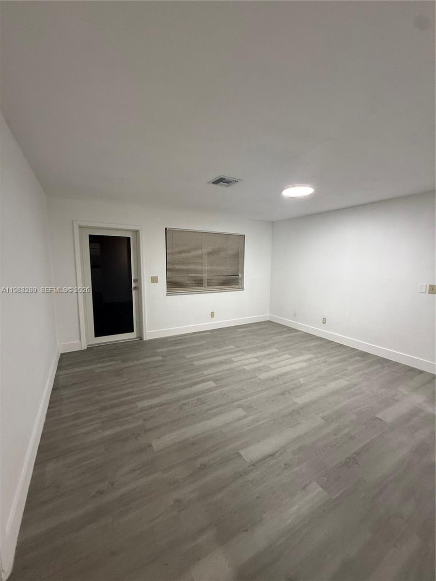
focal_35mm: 14
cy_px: 290
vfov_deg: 102.1
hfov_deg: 85.7
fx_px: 235
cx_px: 218
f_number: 2.2
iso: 400
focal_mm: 2.22
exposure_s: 1/120
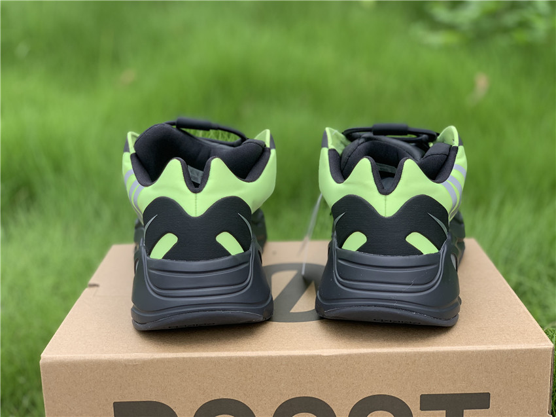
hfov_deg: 36.8
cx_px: 278
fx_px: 835
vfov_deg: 28.0
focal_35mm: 52
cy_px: 208
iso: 16
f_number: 2.4
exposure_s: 1/403
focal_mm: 6
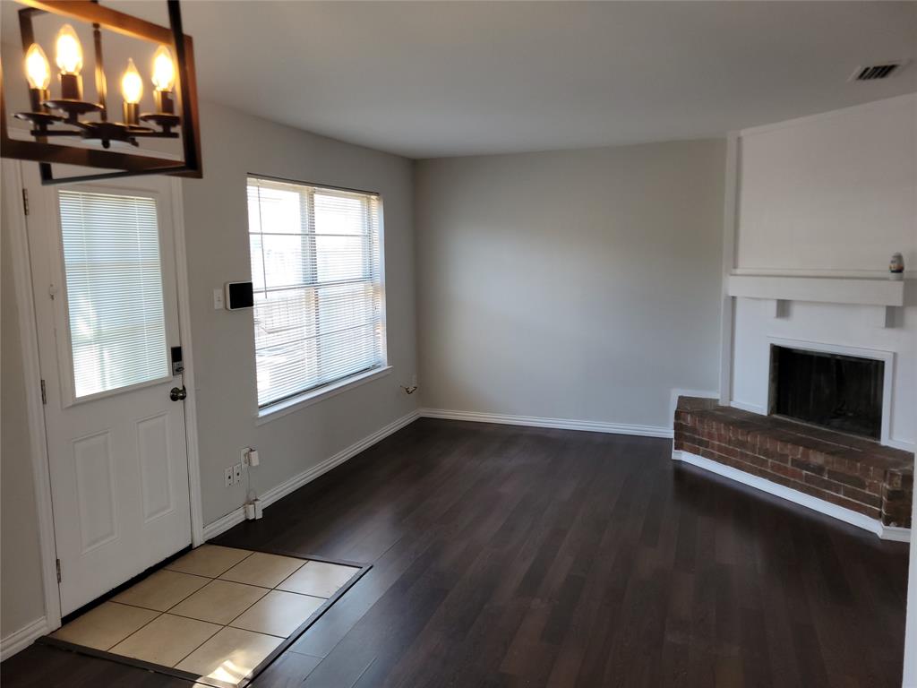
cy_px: 344
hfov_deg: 67.3
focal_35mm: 26
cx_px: 458
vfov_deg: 53.1
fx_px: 689
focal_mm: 5.4
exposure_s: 1/120
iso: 80
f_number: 1.8
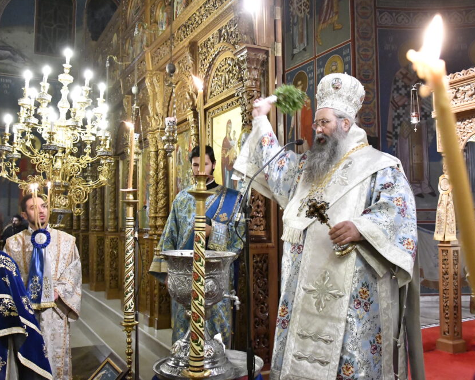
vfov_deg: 40.5
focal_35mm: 37
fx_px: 514
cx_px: 252
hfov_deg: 49.6
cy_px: 188
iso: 12800
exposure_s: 1/100
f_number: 3.8
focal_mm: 21
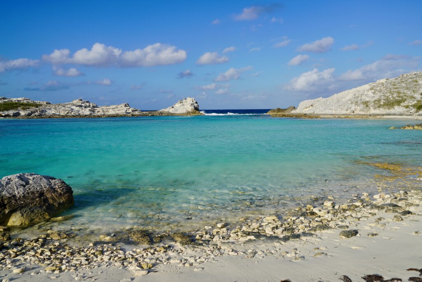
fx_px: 317
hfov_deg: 67.4
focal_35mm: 27
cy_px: 141
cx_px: 211
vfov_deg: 47.9
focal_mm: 27
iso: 100
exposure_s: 1/200
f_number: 10
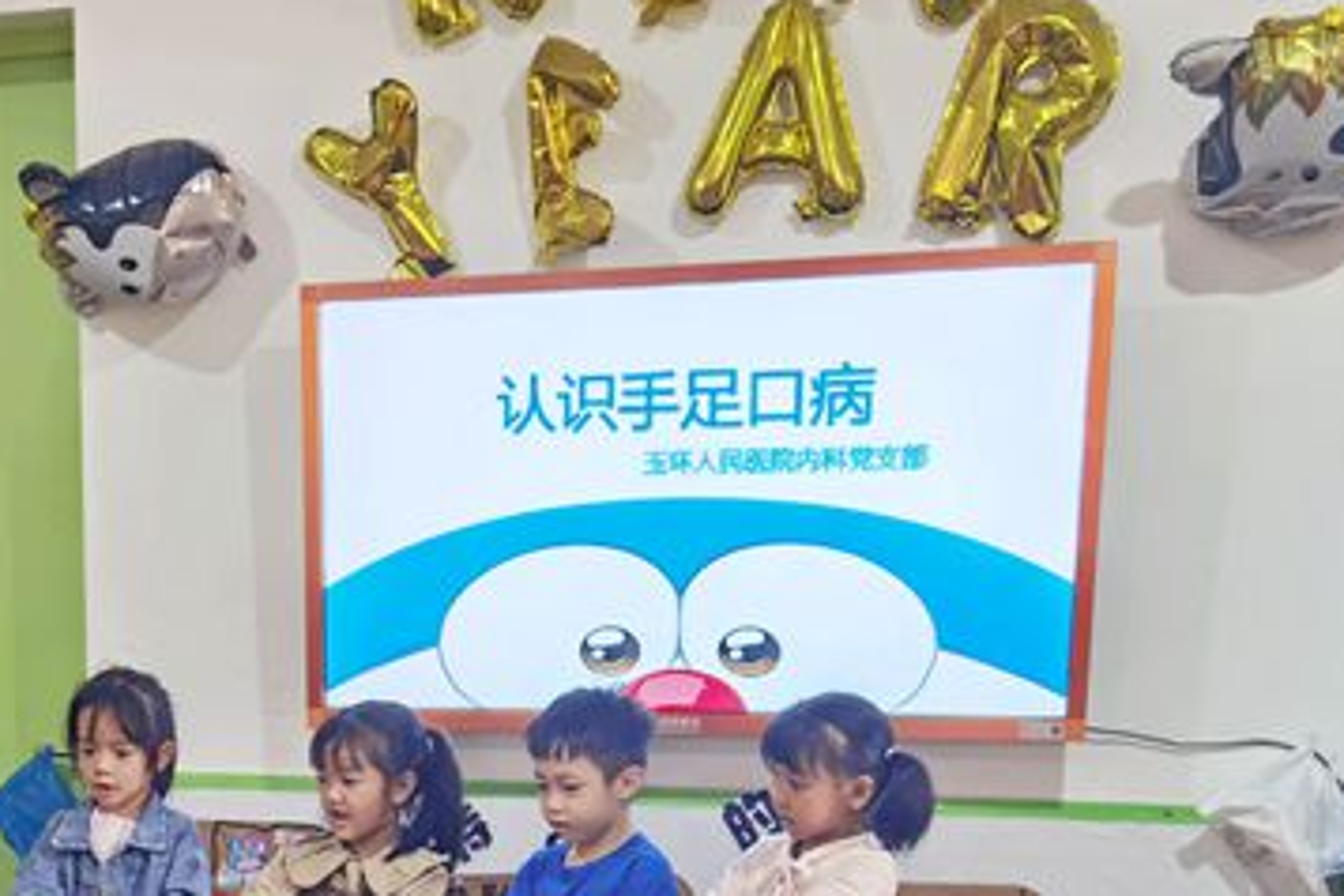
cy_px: 1005
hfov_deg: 30.5
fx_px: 2352
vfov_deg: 20.5
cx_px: 136
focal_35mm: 63
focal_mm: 6.71
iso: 50
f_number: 1.9
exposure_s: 1/50
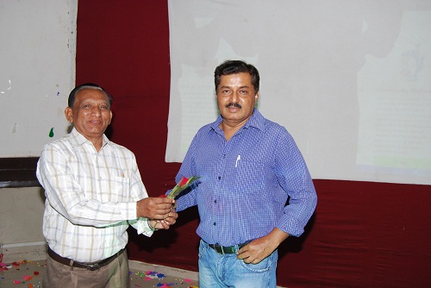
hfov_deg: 49.5
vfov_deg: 34.3
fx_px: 467
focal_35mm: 39
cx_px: 216
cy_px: 144
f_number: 6.3
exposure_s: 1/100
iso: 400
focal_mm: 26
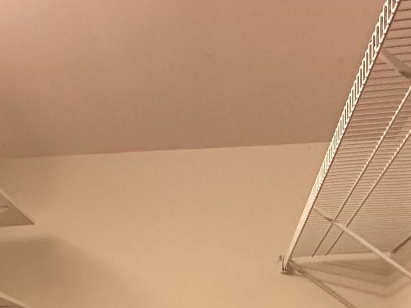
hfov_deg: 32.6
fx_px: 701
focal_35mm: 59
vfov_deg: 18.9
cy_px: 558
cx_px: 171
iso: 320
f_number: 2.2
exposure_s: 1/60
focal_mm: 2.22
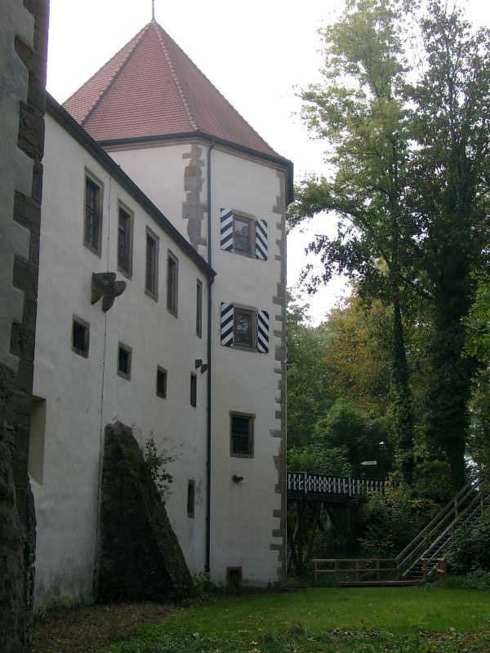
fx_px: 1076
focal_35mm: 57
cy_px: 326
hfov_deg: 25.7
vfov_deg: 33.8
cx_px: 245
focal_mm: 11.76
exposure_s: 1/295
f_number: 4
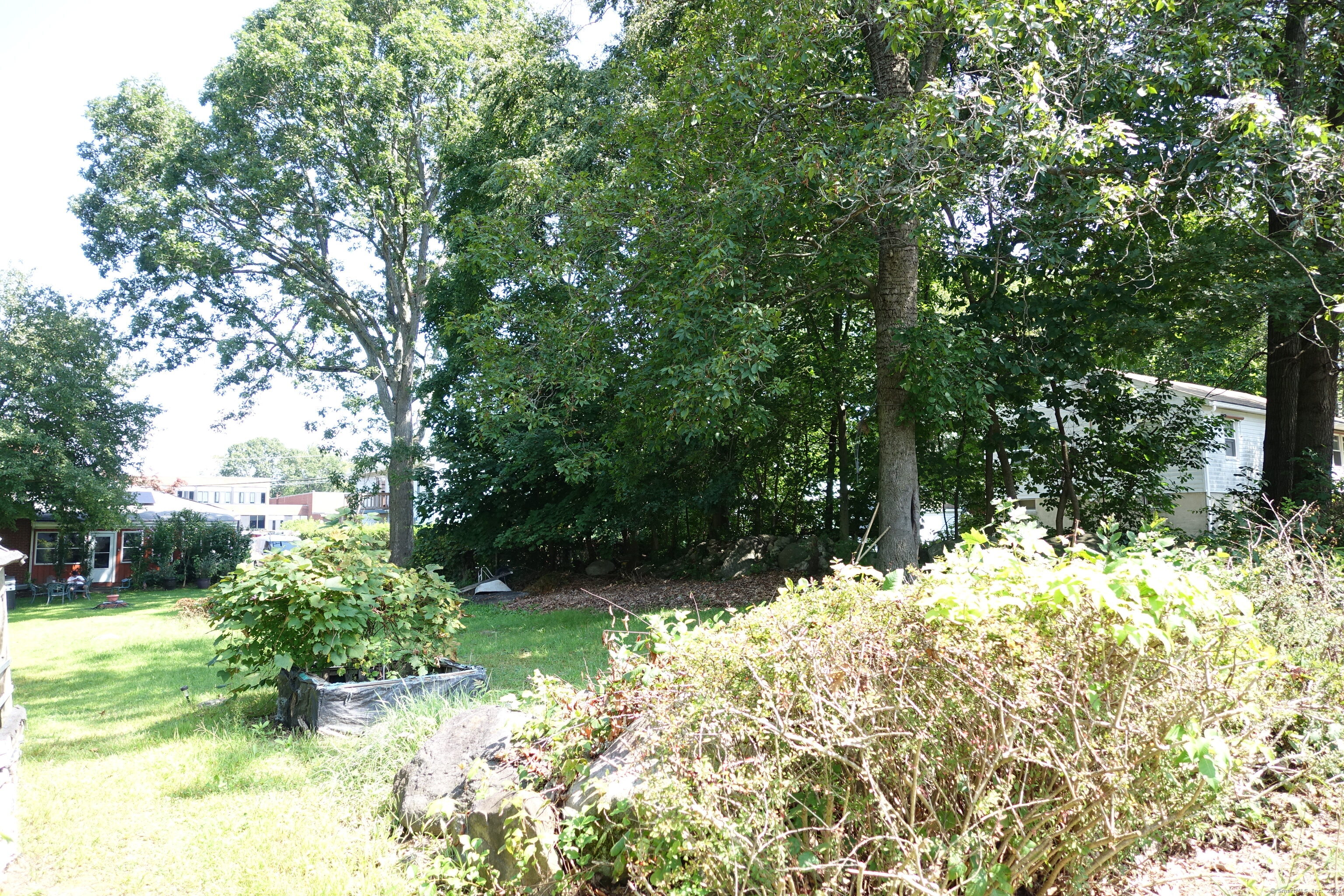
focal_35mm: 24
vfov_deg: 53.1
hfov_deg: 73.7
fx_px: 896
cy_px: 448
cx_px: 672
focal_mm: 8.8
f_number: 5.6
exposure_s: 1/320
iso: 125
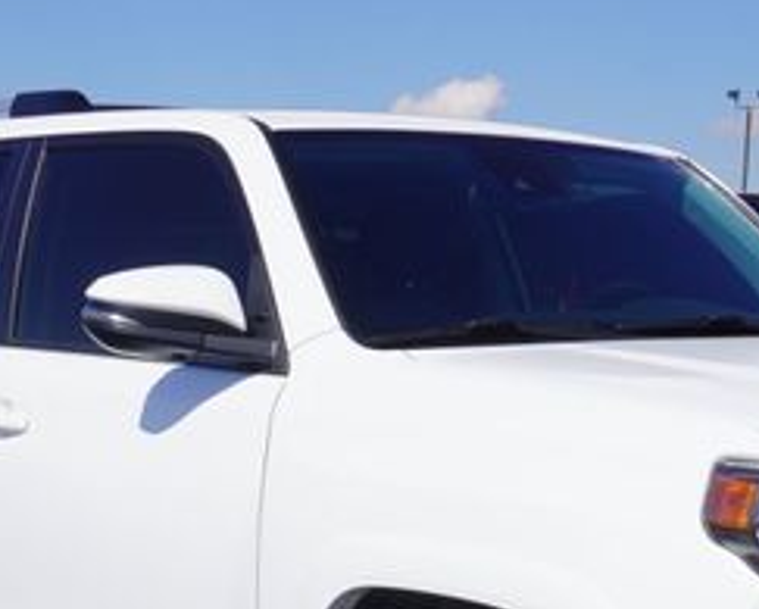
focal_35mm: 89
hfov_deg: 21.4
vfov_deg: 16.9
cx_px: 497
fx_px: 2002
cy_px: 631
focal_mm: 24
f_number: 11
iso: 100
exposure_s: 1/250
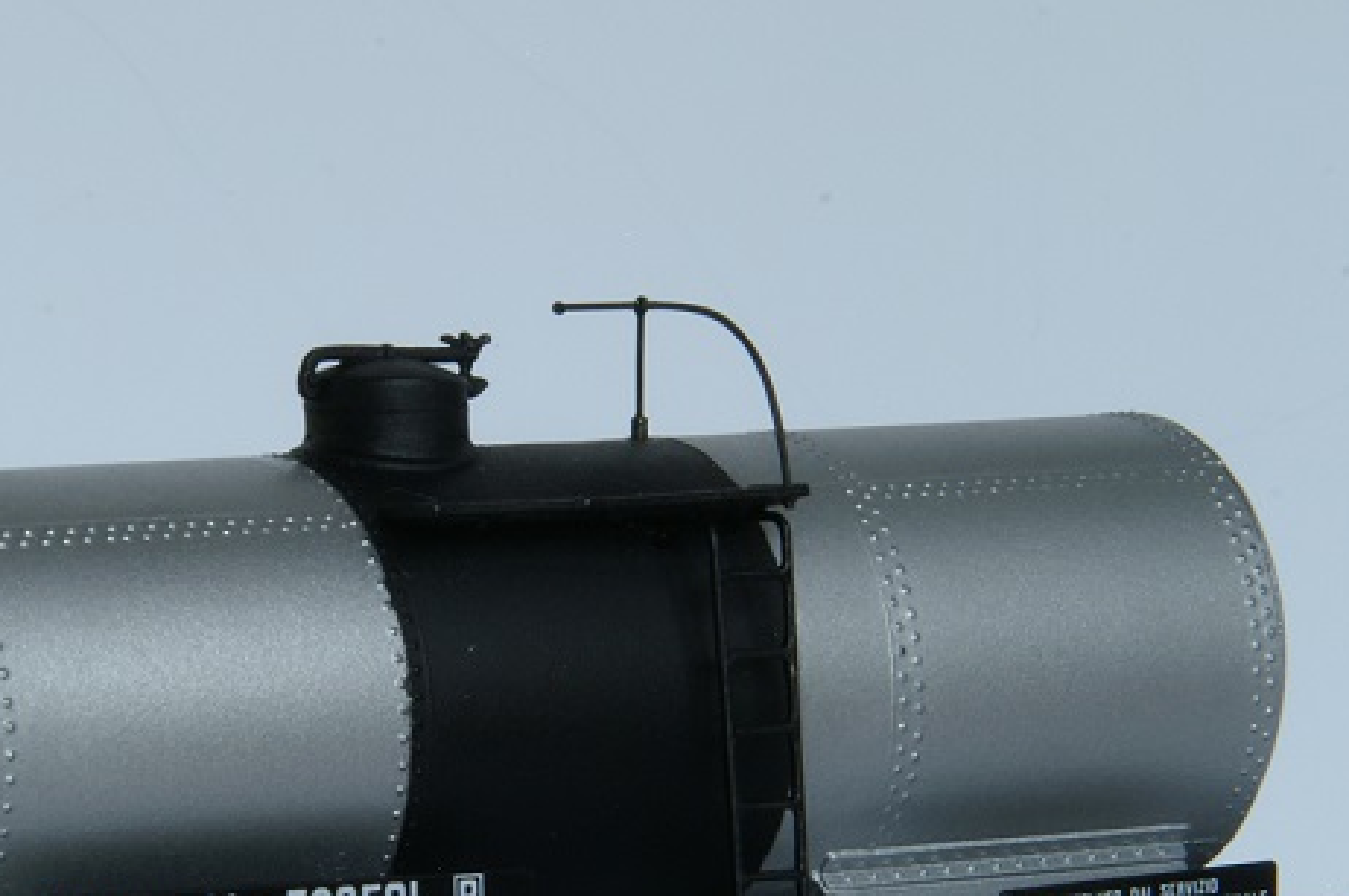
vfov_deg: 6.2
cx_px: 466
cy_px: 680
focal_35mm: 220
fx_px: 8234
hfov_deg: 9.4
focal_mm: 75
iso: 200
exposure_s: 1
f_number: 32
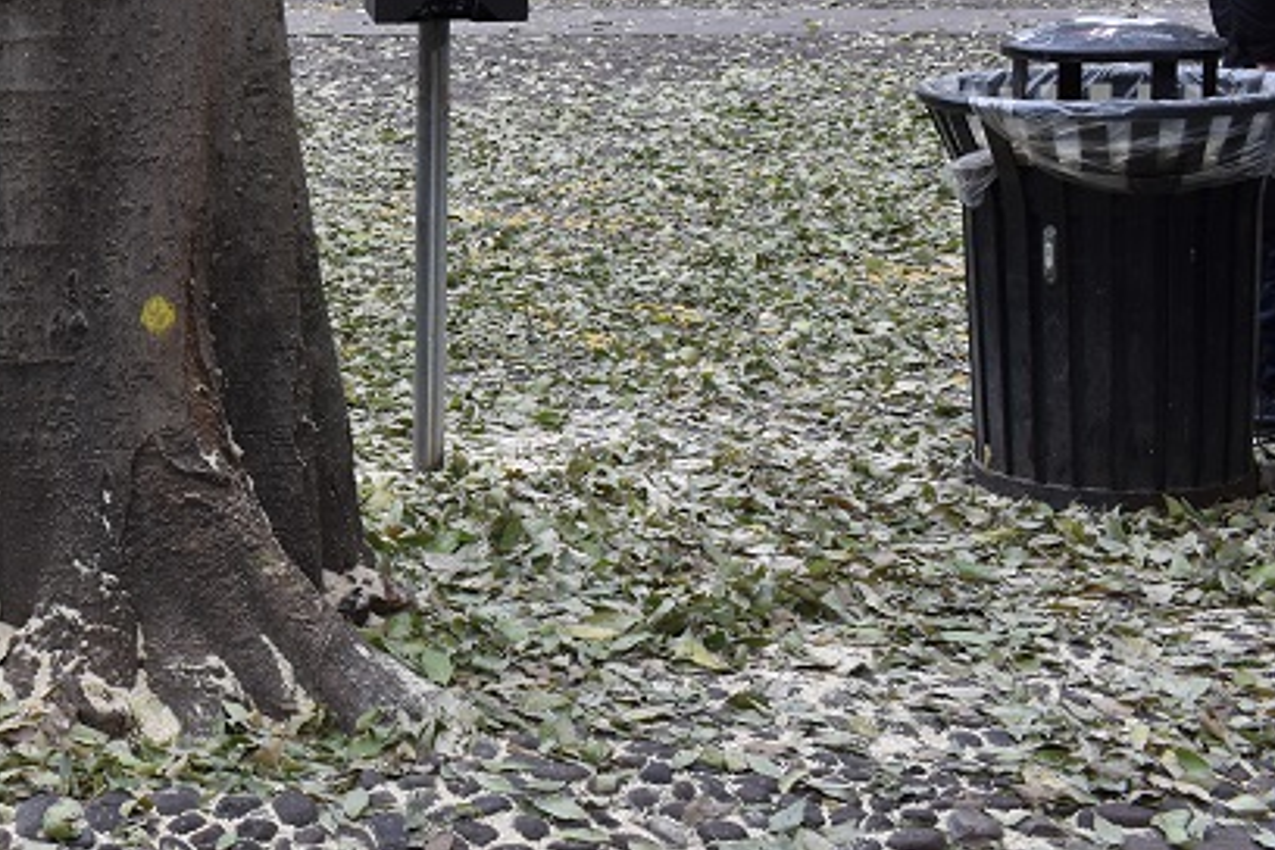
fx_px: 2695
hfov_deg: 24.9
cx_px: -103
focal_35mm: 76
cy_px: -9
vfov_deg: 17.5
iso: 400
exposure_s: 1/200
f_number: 7.1
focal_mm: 23
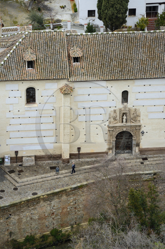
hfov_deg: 6.9
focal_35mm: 200
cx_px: 82
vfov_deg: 10.3
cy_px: 124
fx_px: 1377
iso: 400
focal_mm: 200
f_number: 5
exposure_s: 1/200
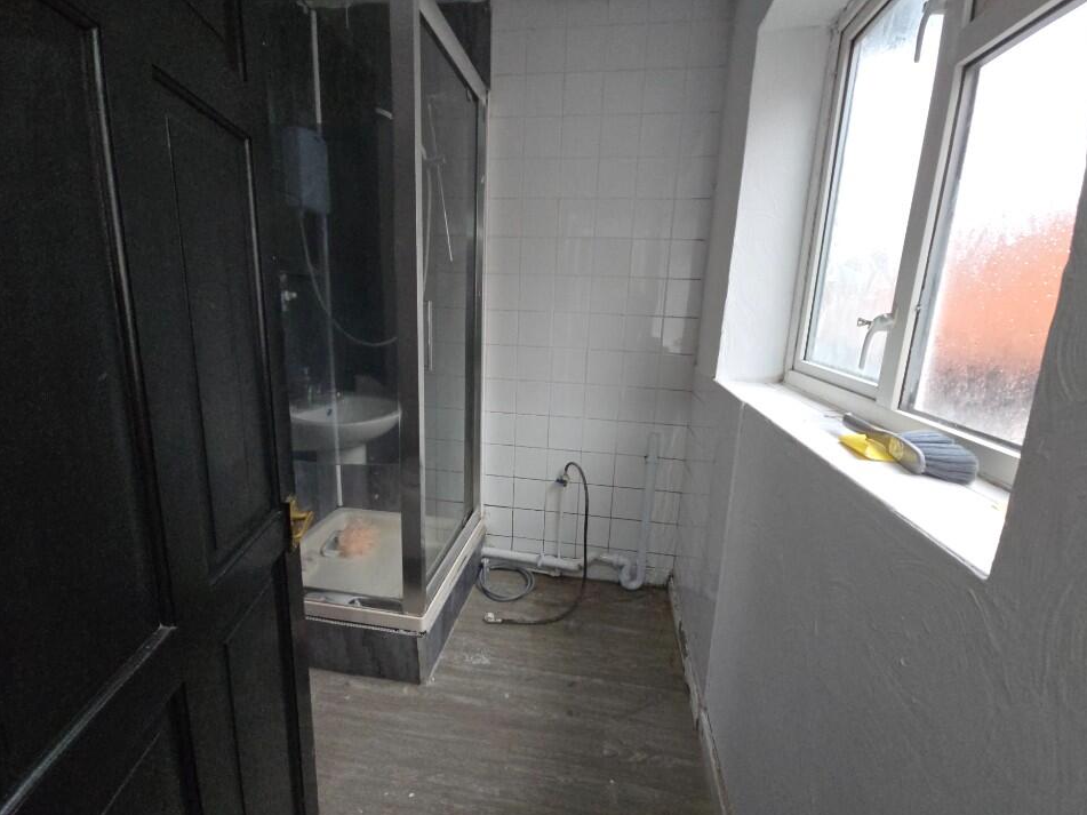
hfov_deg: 102.0
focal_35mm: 14
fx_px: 440
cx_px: 527
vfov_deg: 85.7
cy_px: 401
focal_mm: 2.2
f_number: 2.2
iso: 320
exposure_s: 1/50
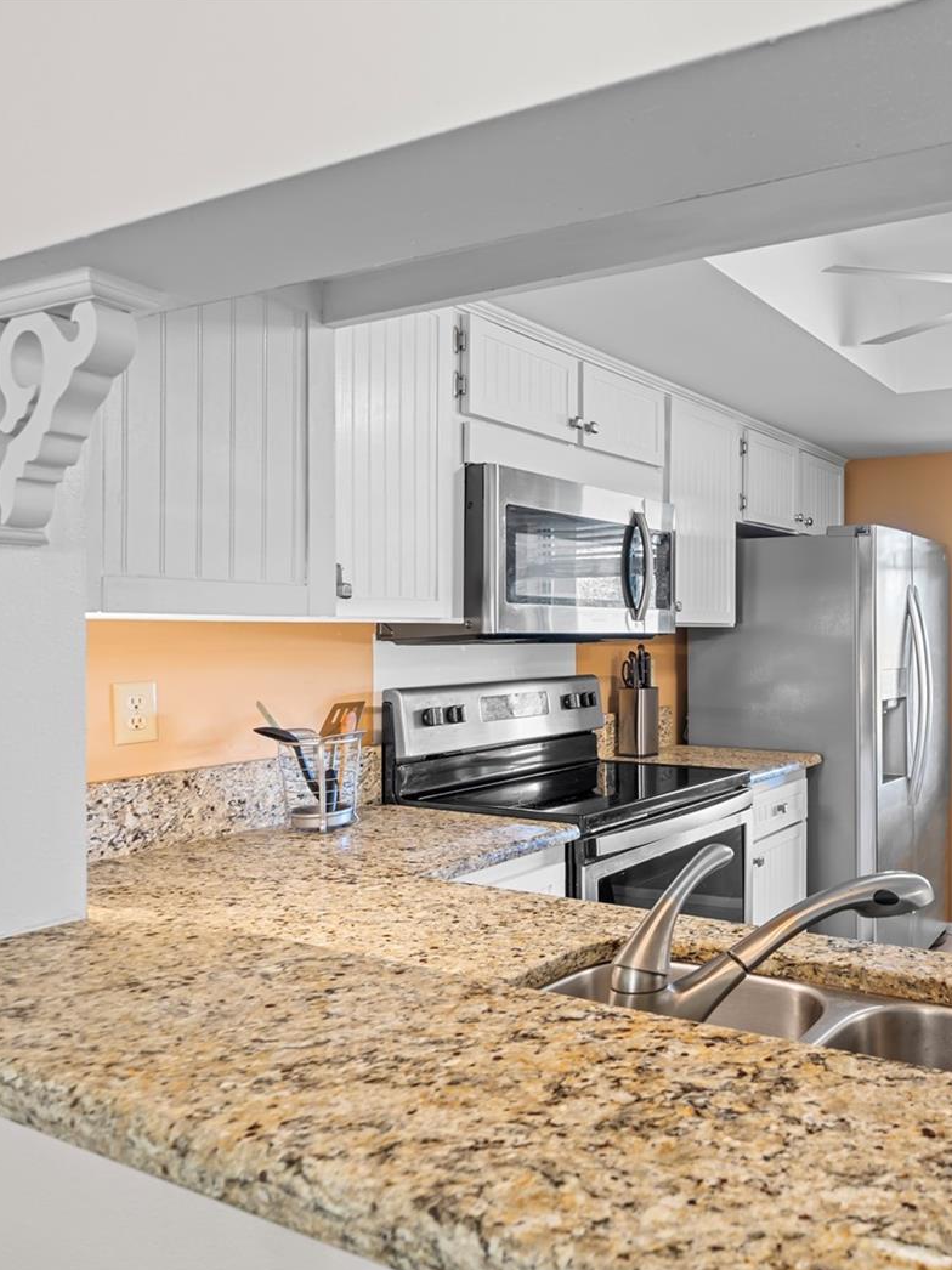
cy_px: 641
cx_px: 848
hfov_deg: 49.2
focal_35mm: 25
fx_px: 917
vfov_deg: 69.4
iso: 250
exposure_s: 3.2
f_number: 9
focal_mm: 17
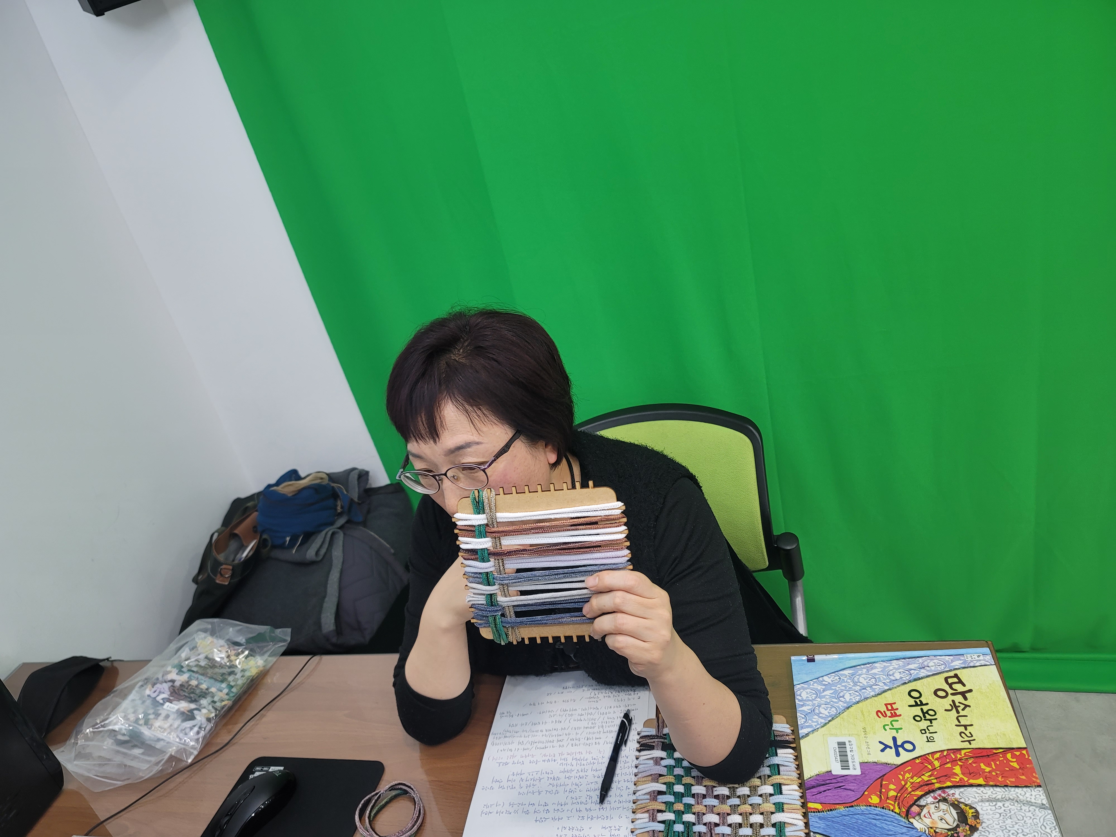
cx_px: 558
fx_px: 806
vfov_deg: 54.9
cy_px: 418
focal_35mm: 25
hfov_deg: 69.4
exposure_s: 1/119
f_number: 1.8
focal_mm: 7
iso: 125
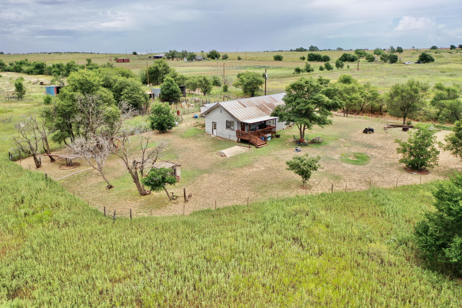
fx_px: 359
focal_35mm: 28
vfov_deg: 46.4
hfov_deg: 65.5
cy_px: 154
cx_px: 231
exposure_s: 1/1600
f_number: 2.8
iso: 100
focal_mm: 10.26
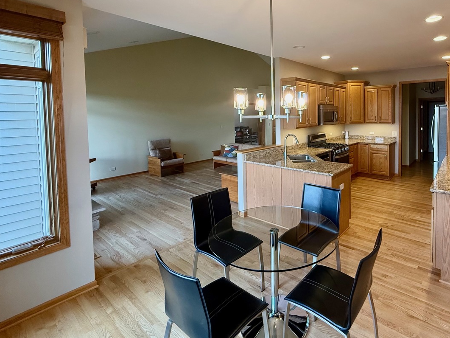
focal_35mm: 19
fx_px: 247
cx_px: 286
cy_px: 121
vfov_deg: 67.4
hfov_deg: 82.8
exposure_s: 1/120
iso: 400
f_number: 2.2
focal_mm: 2.22
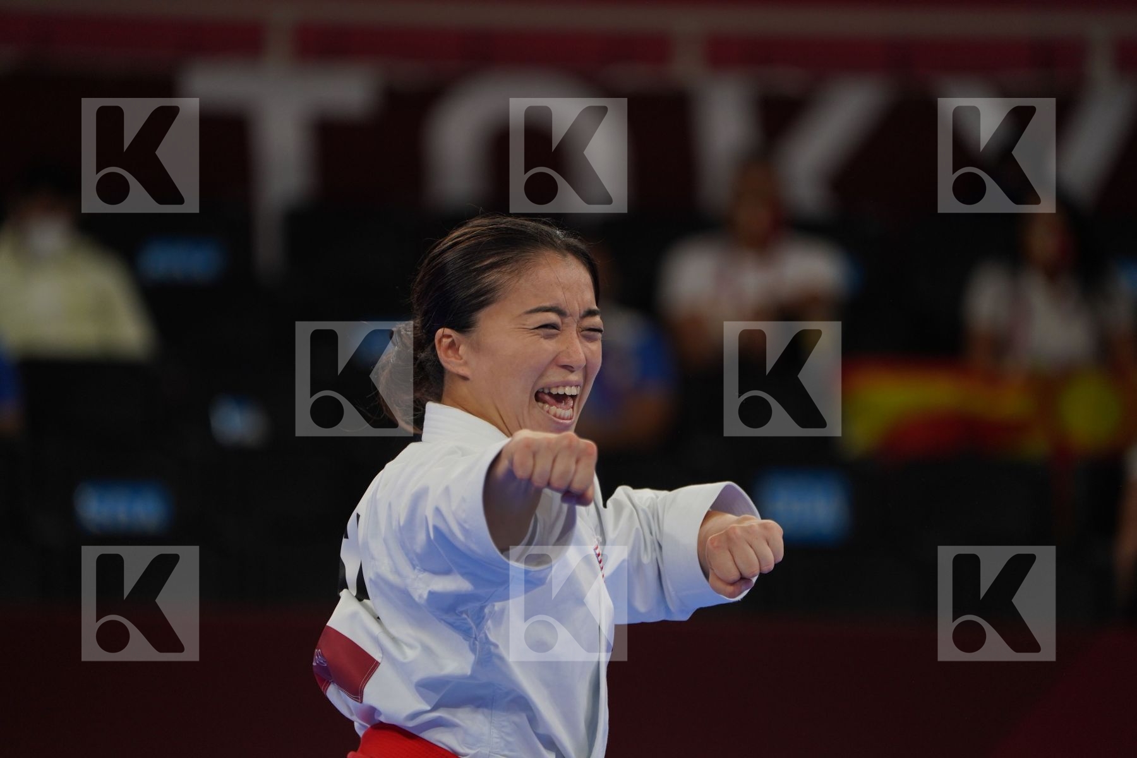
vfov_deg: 3.5
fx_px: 12538
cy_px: 379
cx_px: 568
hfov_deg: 5.2
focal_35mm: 397
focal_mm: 397
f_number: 5.6
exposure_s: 1/500
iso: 800
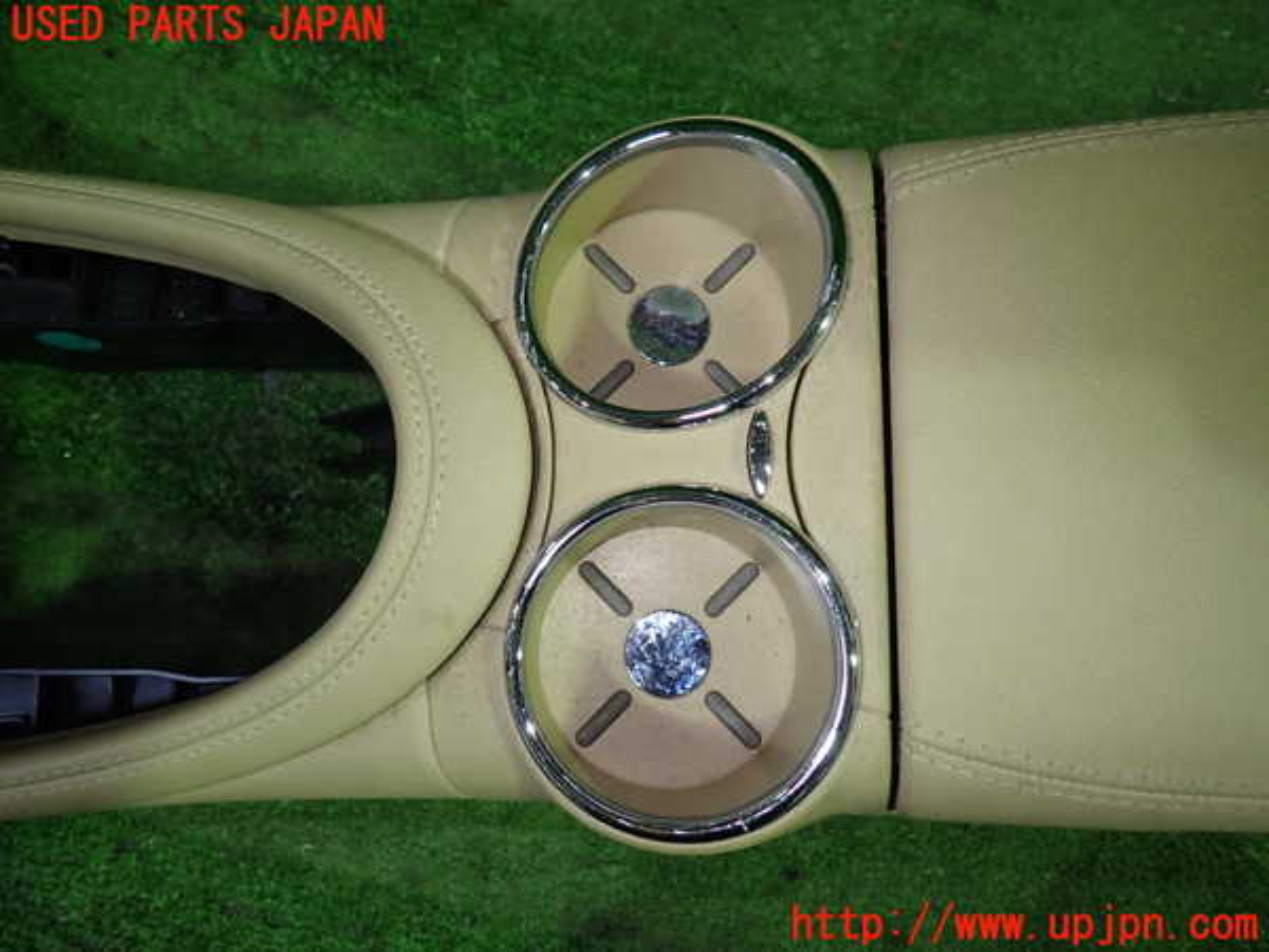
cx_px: 634
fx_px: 916
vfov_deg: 54.9
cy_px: 476
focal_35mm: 25
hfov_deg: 69.4
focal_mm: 4.5
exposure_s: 1/40
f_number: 2
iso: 200
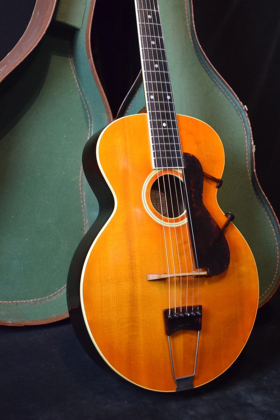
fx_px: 619
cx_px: 138
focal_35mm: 53
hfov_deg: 25.5
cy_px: 159
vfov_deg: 37.3
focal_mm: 28
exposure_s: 1/60
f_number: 4.2
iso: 2800
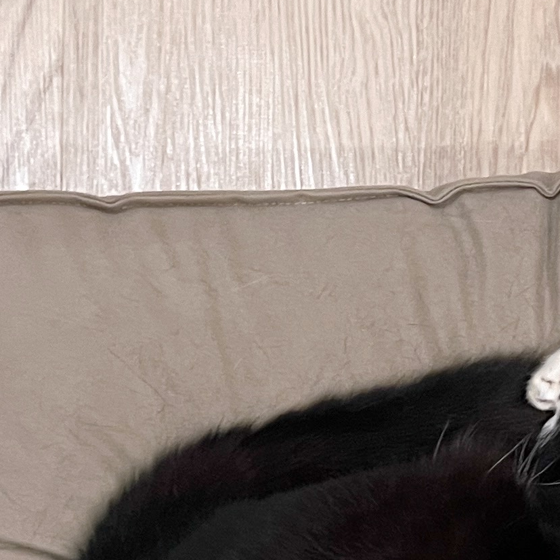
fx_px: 2050
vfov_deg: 14.9
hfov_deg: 15.4
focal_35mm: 112
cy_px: 705
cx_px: 471
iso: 250
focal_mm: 5.7
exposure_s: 1/60
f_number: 1.5
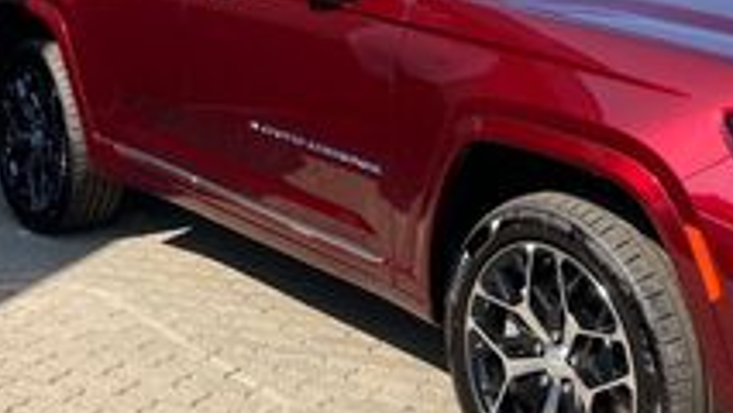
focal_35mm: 70
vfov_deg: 16.9
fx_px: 1361
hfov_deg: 30.1
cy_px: 7
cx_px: 430
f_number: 1.8
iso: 32
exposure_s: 1/823
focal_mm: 3.99
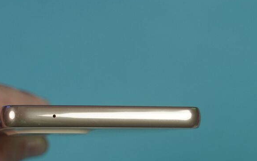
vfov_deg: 20.2
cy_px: 117
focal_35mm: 64
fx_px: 448
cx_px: 93
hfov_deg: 31.8
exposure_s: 1/160
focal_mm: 44
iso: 800
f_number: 5.6
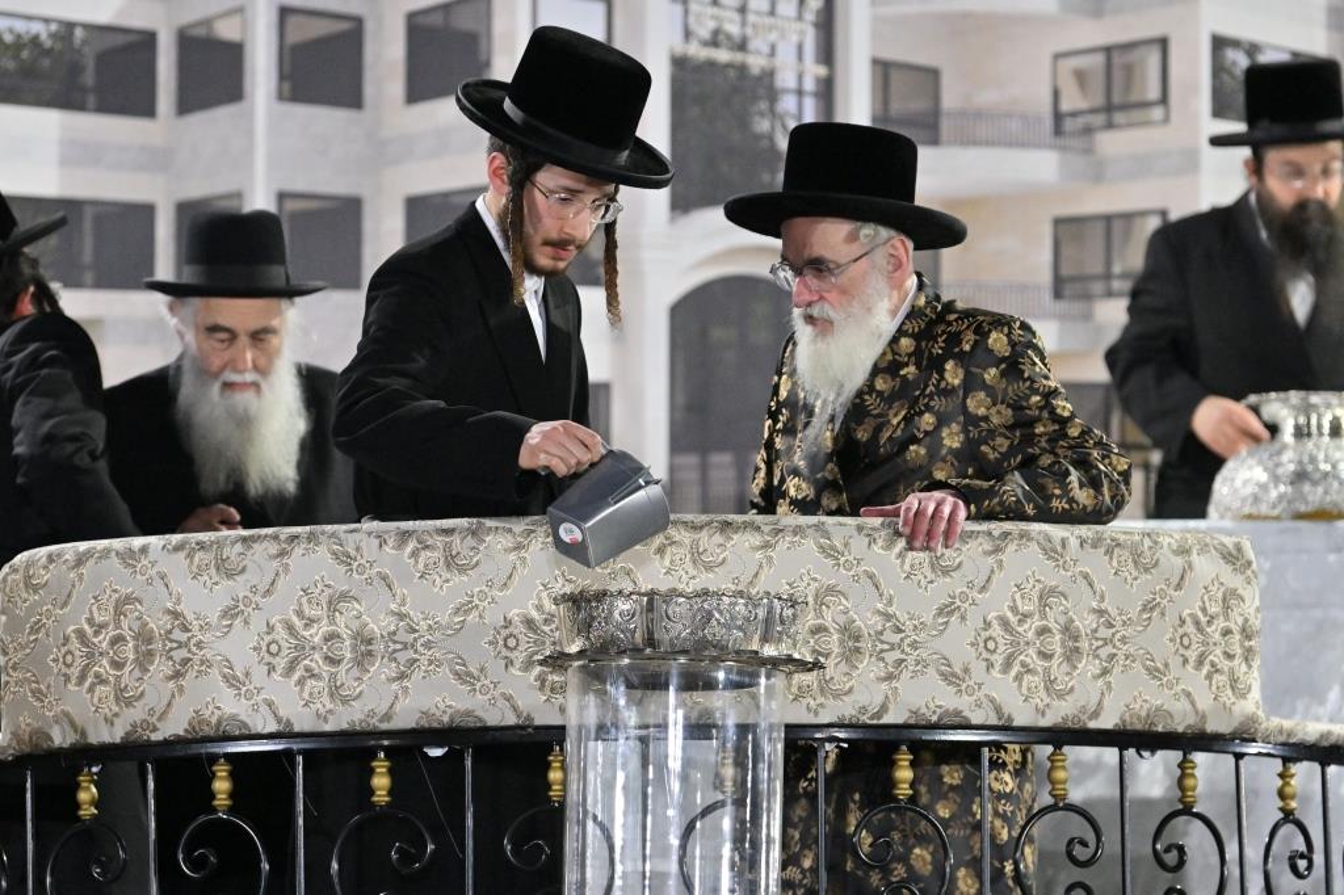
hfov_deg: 8.9
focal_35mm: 232
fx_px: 8658
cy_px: 448
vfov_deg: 5.9
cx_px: 672
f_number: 2.8
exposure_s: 1/250
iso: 1600
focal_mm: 155
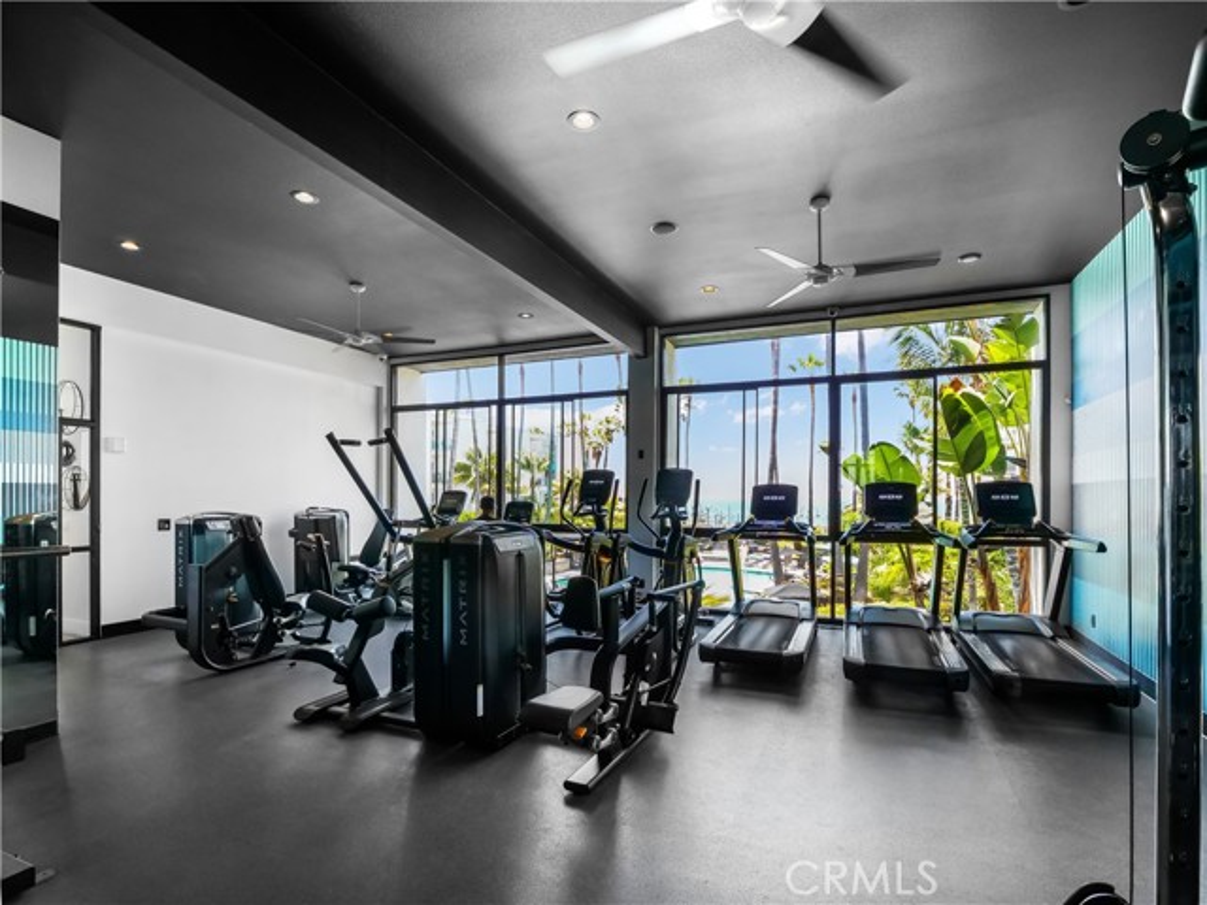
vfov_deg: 78.1
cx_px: 604
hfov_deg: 94.5
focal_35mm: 16
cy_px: 452
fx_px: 558
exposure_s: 1/640
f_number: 5.6
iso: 1600
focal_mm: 8
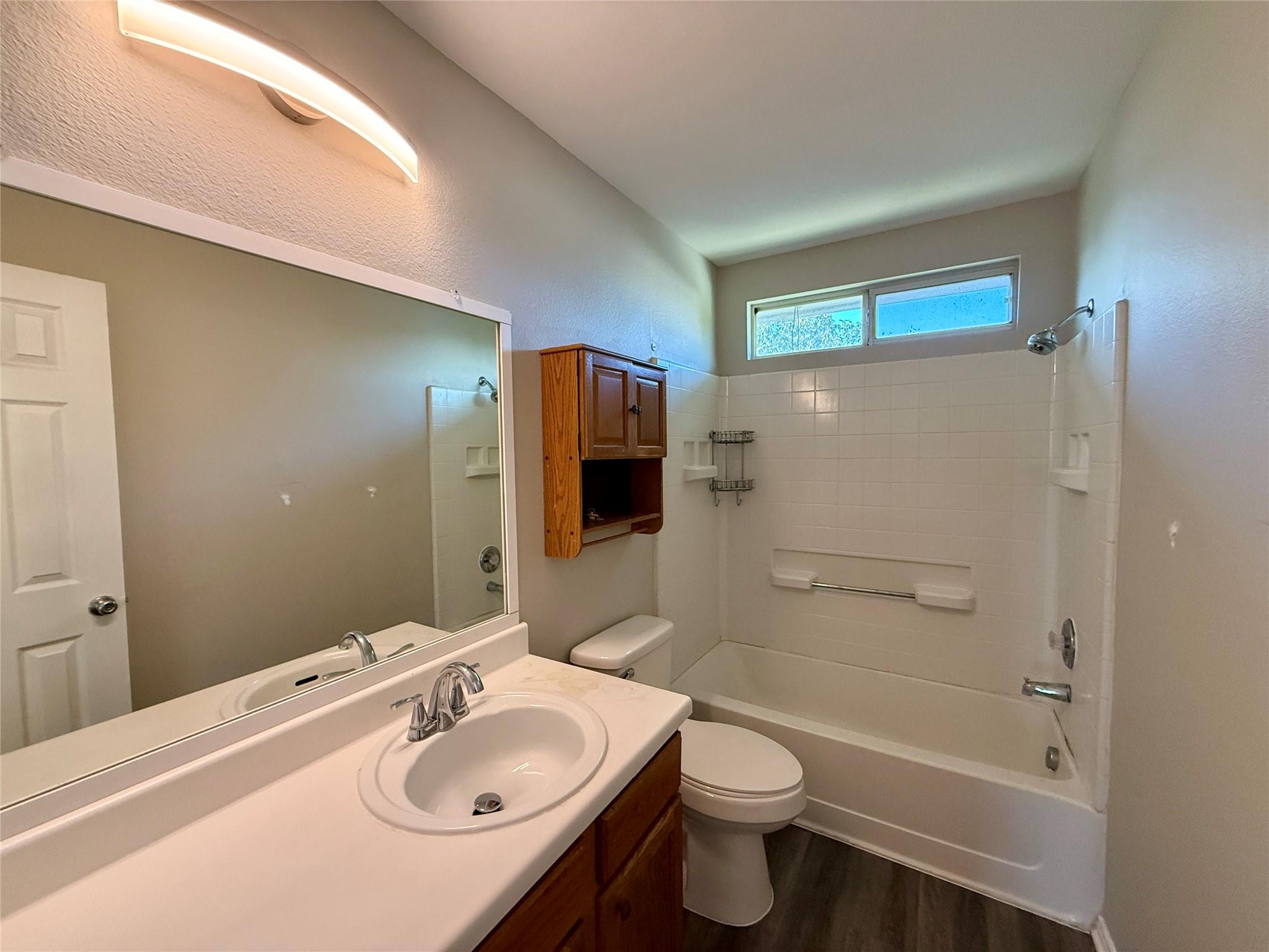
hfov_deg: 102.1
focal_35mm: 14
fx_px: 513
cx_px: 634
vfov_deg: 85.7
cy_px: 476
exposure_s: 1/120
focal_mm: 2.22
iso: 320
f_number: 2.2
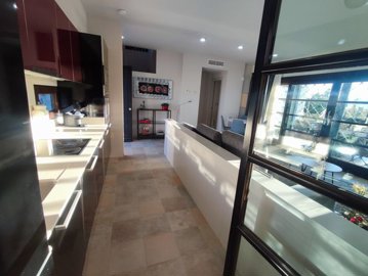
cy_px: 138
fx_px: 170
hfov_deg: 94.4
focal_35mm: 16
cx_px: 184
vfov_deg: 78.2
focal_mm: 1.65
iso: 66
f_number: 2.2
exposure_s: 1/100
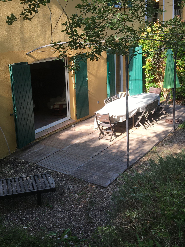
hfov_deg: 35.6
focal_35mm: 40
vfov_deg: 46.1
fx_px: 285
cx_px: 60
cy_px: 84
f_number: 2.2
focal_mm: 4.15
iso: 25
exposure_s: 1/260
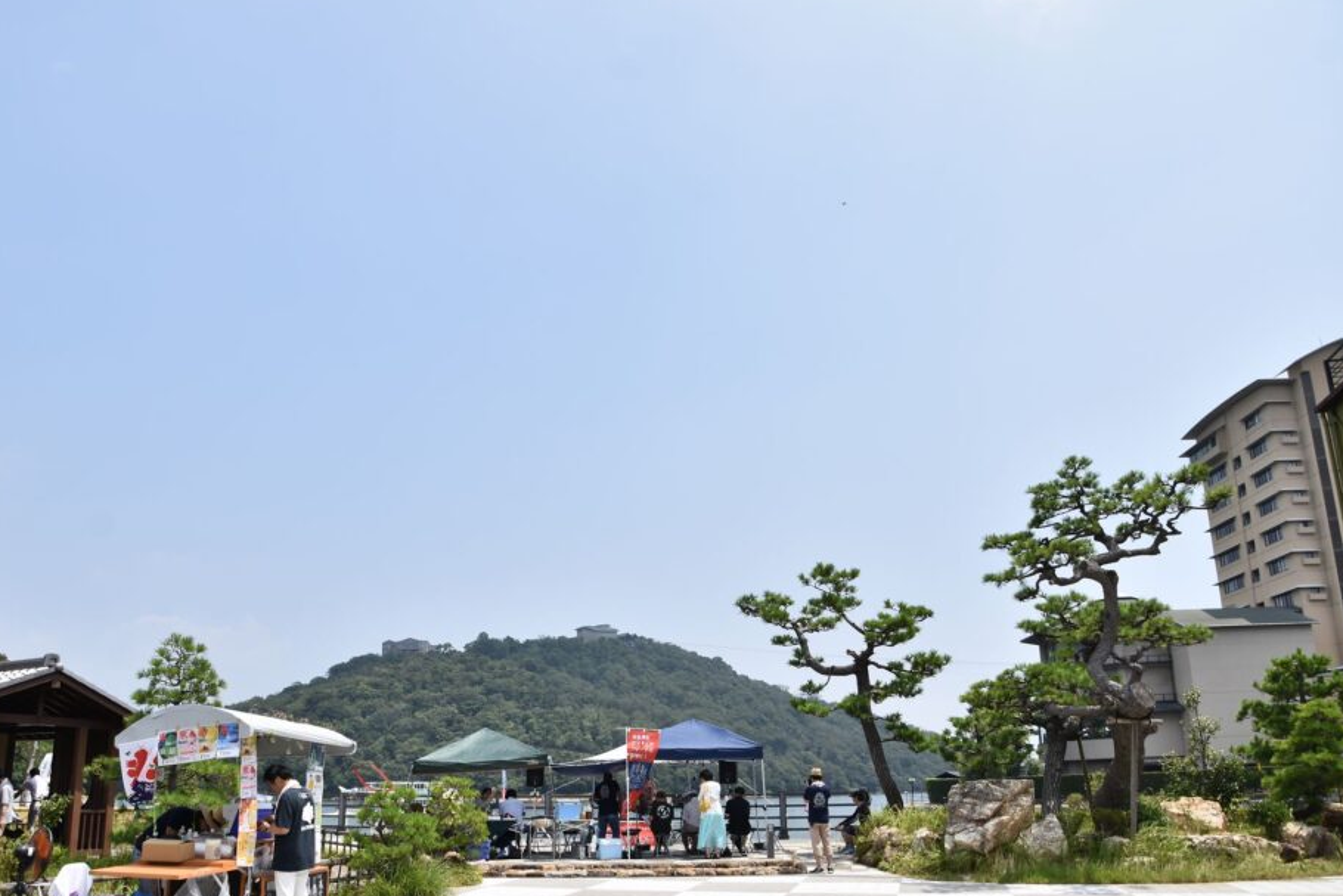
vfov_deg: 47.9
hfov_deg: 67.3
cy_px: 489
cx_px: 624
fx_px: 1007
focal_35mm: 27
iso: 100
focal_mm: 16
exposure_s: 1/500
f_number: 6.3
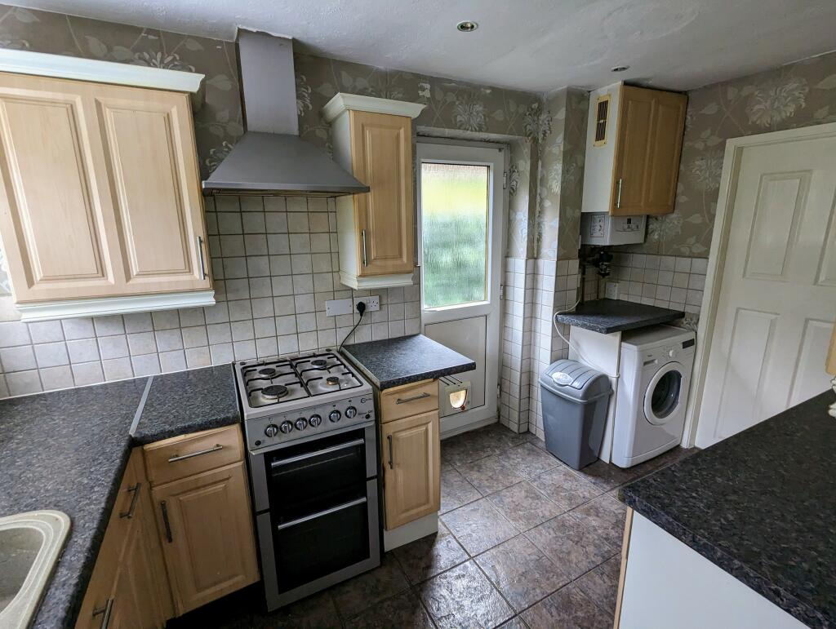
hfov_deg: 94.4
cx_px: 418
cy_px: 314
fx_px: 387
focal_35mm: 16
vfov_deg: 78.2
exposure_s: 1/51.6
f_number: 2.2
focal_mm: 2.35
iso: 292
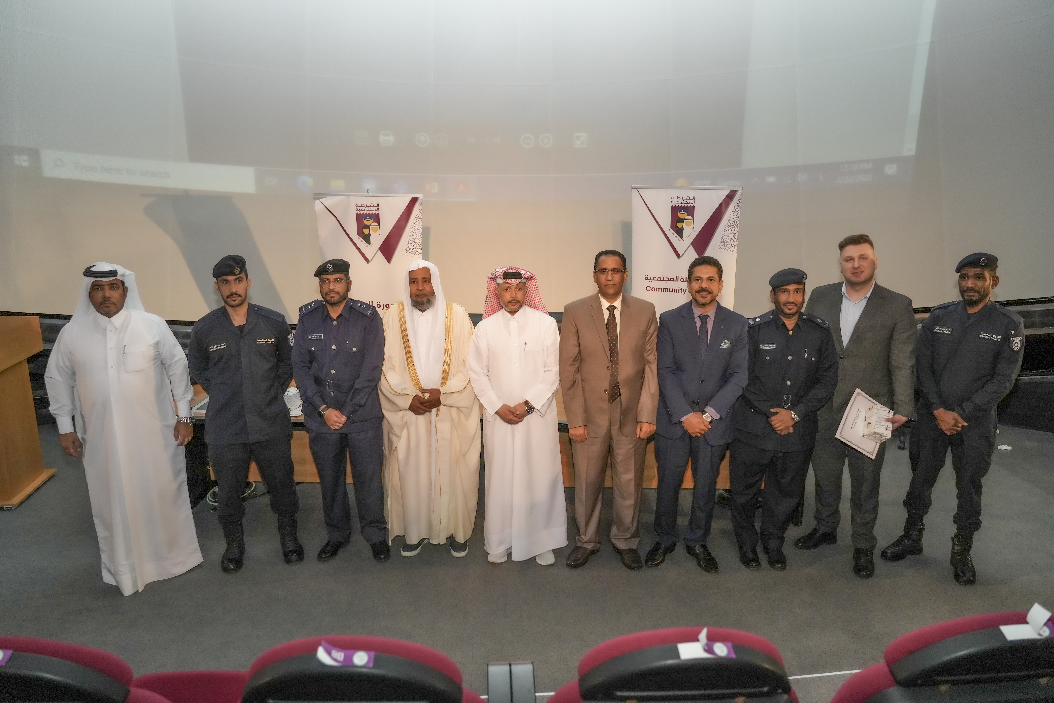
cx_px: 527
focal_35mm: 25
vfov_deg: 51.3
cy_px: 352
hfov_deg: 71.5
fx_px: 732
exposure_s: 1/160
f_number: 4
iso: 2500
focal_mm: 25
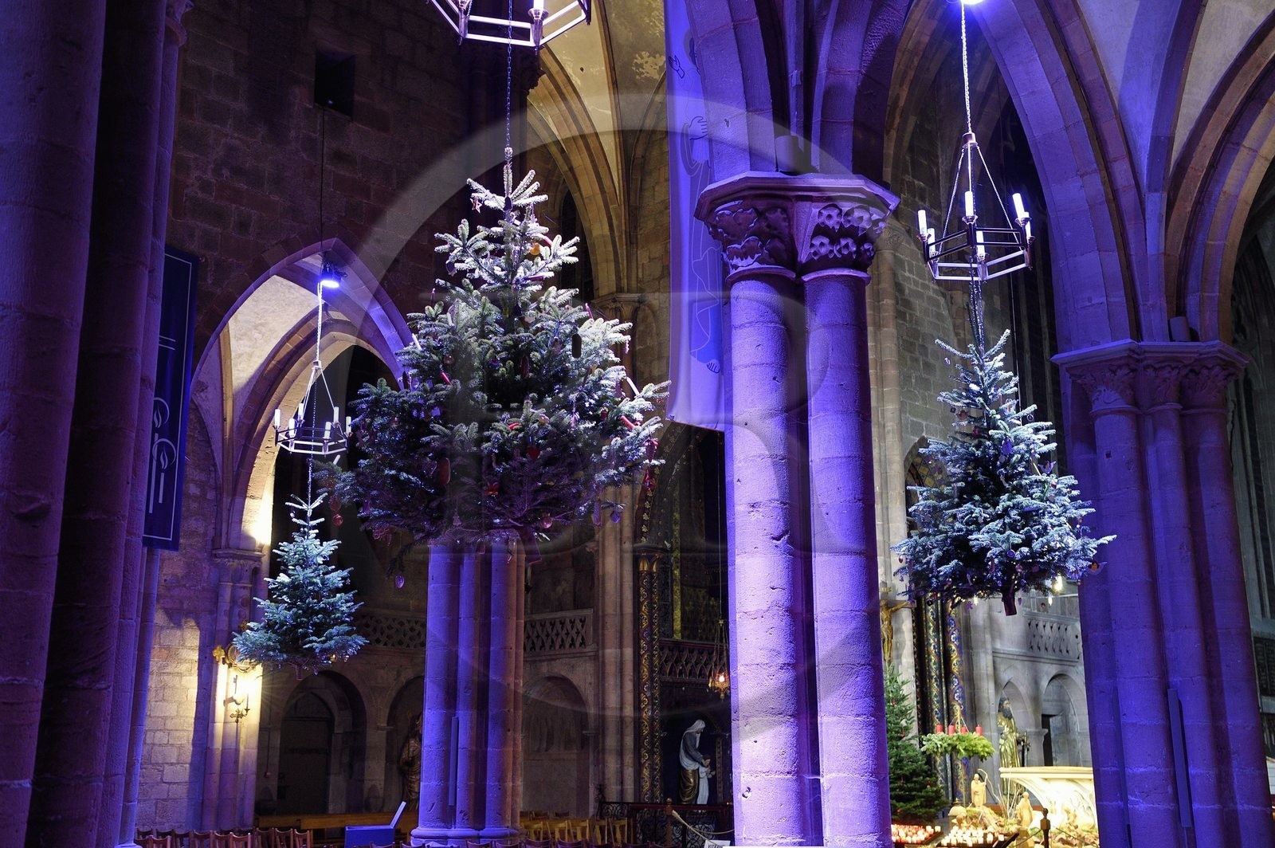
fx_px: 1415
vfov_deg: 33.3
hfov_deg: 48.5
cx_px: 638
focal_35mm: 40
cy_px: 424
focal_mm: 40
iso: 1600
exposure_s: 1/6
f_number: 5
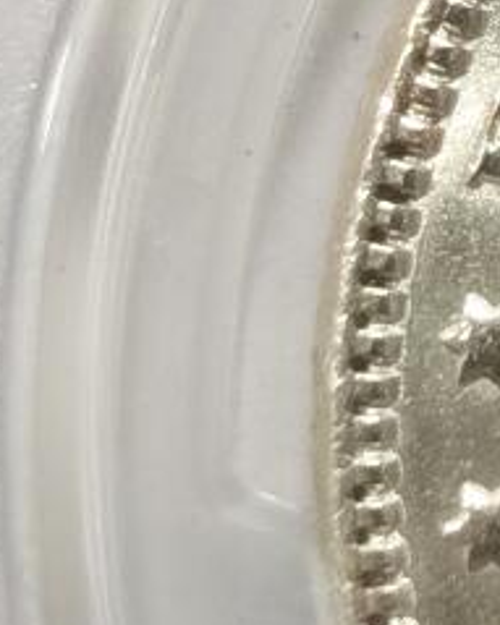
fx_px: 7385
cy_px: -251
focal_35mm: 399
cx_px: 1393
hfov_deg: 3.8
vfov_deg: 4.8
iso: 125
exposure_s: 1/100
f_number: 16
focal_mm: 5.56
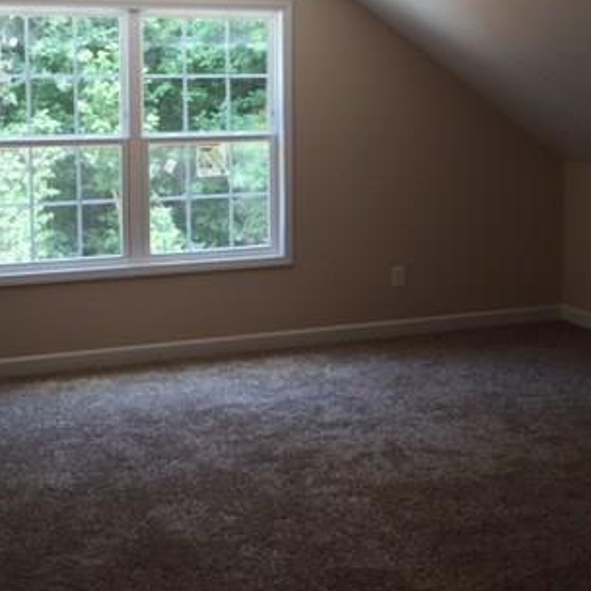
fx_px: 1043
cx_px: 305
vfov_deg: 31.2
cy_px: 161
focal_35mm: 54
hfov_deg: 31.6
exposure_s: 1/40
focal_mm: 4.15
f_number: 2.2
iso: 32
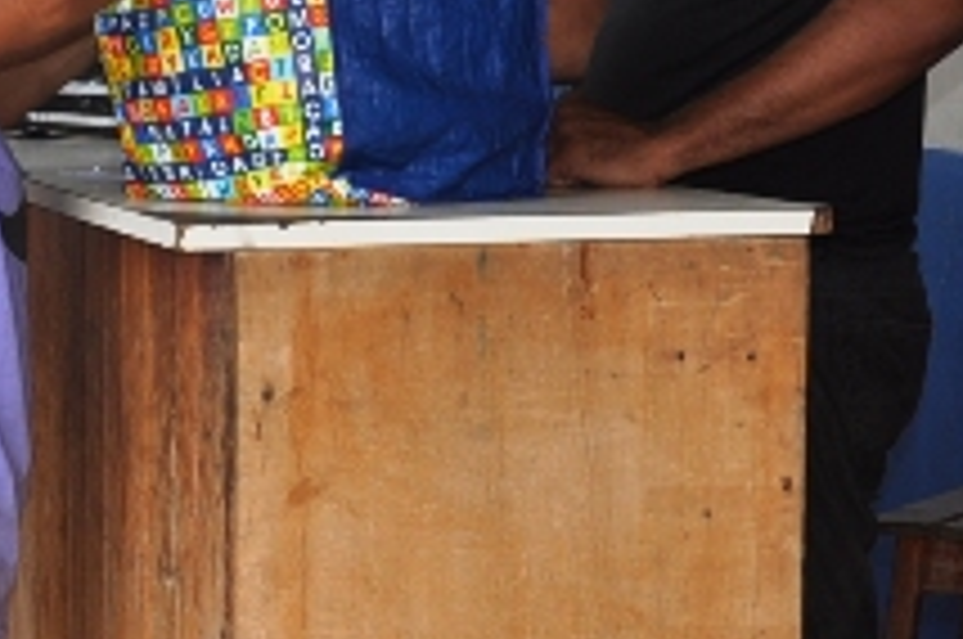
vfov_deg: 9.4
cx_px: 108
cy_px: 457
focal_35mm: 146
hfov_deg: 14.0
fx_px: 3900
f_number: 8
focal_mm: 26
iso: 200
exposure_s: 1/200
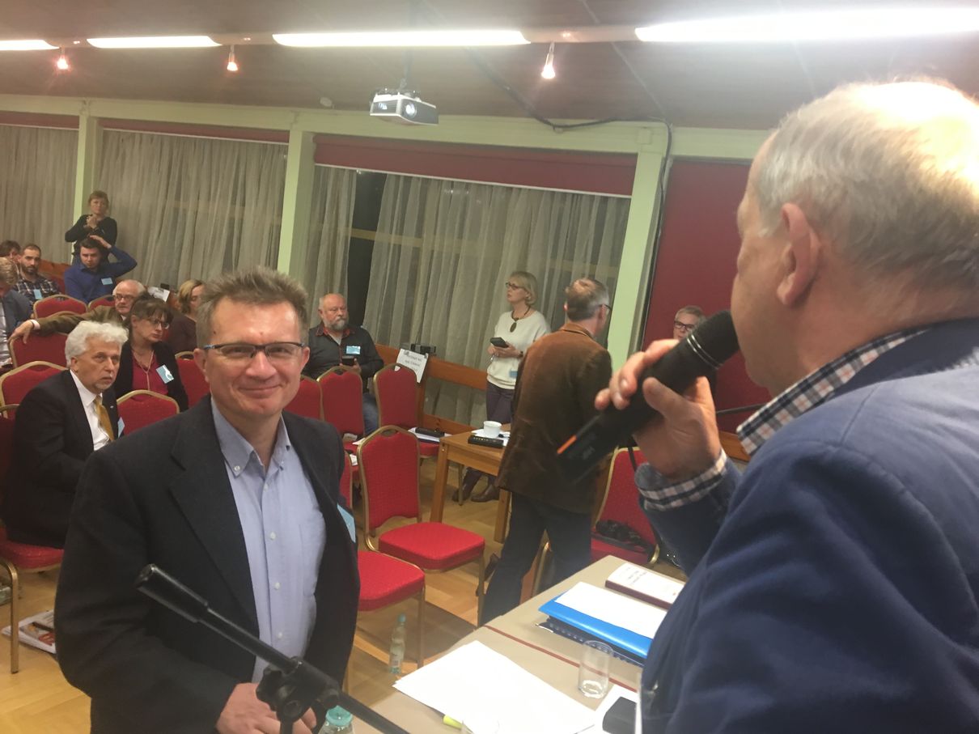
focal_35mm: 29
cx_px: 490
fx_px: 820
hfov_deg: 61.7
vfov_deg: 48.2
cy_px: 367
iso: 125
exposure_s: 1/33
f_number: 2.2
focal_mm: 4.15
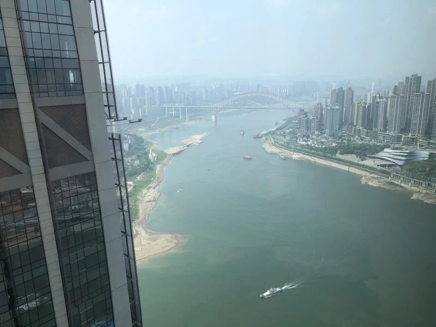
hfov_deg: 63.4
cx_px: 218
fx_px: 353
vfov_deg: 49.7
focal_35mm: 28
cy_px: 164
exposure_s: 1/960
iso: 20
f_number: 1.8
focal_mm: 4
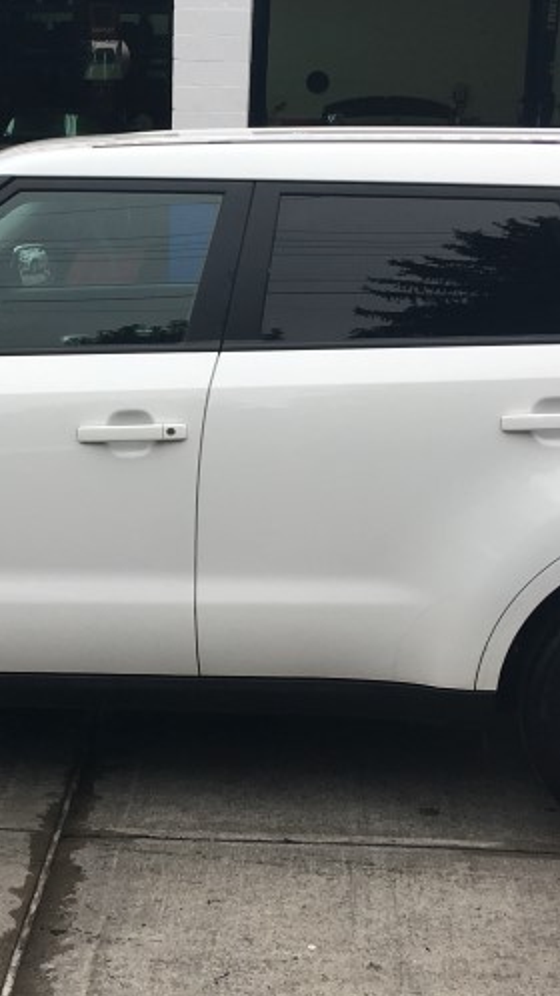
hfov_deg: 18.4
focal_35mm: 65
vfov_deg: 32.3
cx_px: 112
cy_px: 428
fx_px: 1716
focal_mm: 4.15
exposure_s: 1/359
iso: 25
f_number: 2.2
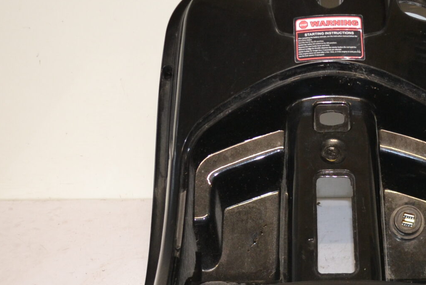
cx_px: 321
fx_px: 805
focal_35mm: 68
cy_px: 216
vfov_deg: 19.9
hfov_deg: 29.2
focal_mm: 18
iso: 500
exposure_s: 1/60
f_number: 3.5
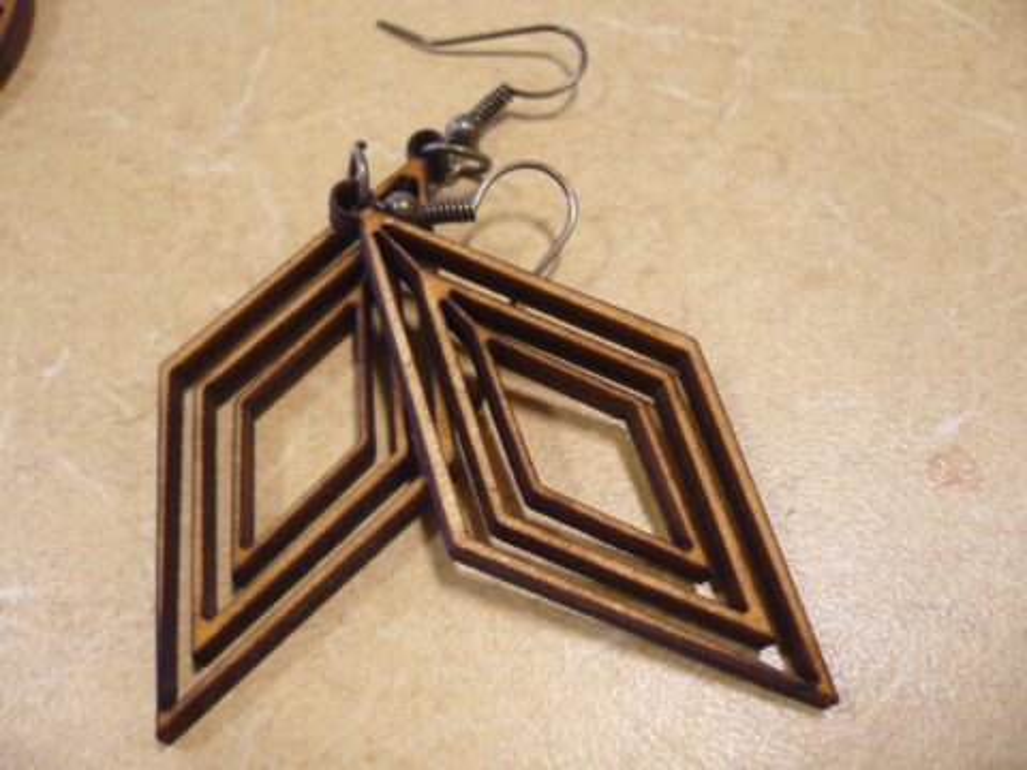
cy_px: 385
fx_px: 1038
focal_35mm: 35
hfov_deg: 52.6
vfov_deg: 40.7
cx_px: 514
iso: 200
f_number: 2.8
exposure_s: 1/30
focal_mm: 5.8
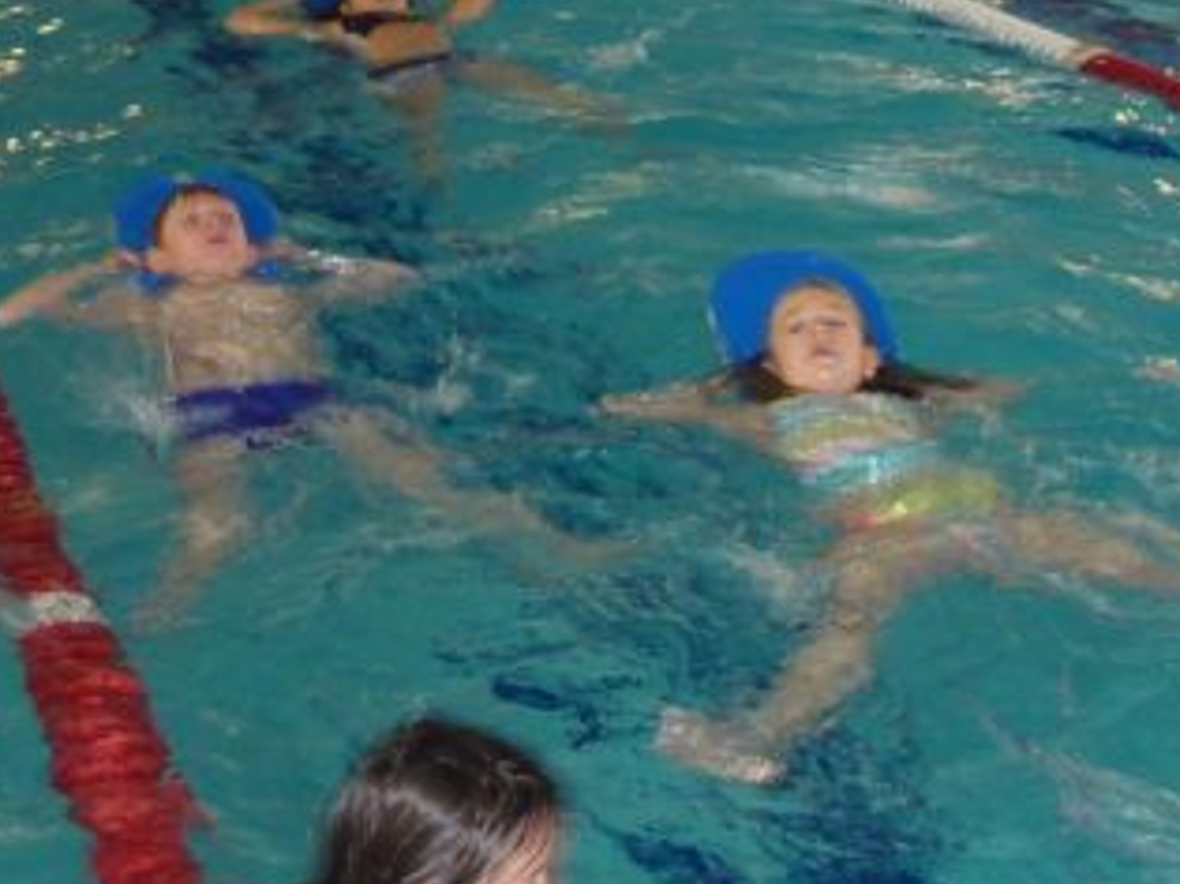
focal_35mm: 85
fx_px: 2896
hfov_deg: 23.0
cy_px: 416
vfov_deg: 17.4
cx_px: 727
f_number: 4.5
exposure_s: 1/30
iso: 800
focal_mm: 11.3
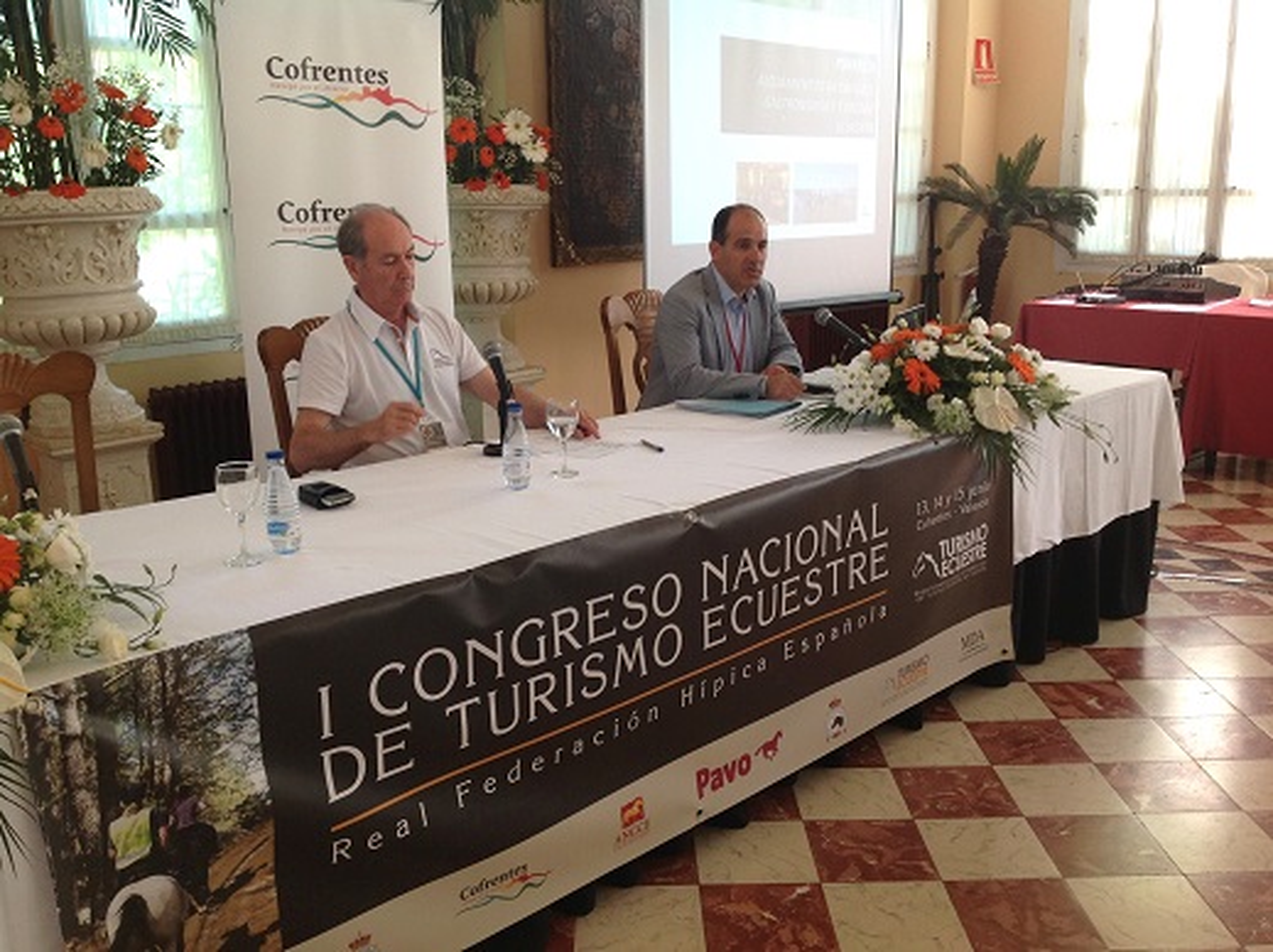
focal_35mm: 35
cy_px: 476
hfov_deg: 52.7
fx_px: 1286
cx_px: 636
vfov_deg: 40.6
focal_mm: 4.28
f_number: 2.4
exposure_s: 1/60
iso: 80
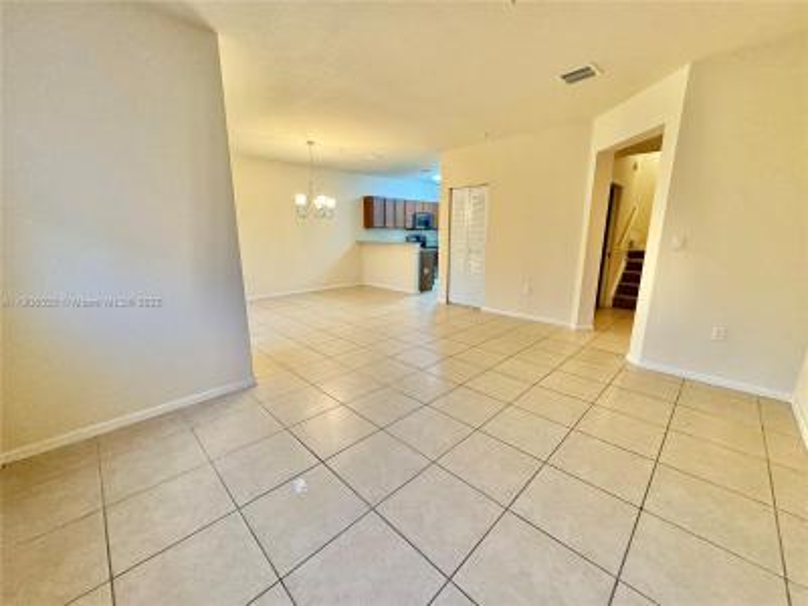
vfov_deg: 85.7
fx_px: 327
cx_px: 404
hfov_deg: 102.1
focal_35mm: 14
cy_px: 303
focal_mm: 2.22
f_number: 2.2
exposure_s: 1/60
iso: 320
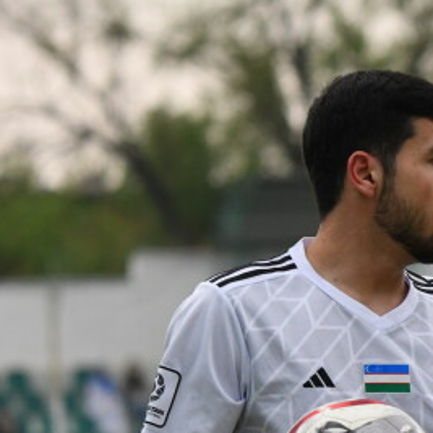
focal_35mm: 477
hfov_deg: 3.7
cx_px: 519
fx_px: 6750
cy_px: 414
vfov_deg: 3.7
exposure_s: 1/800
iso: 2000
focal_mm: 150
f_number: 5
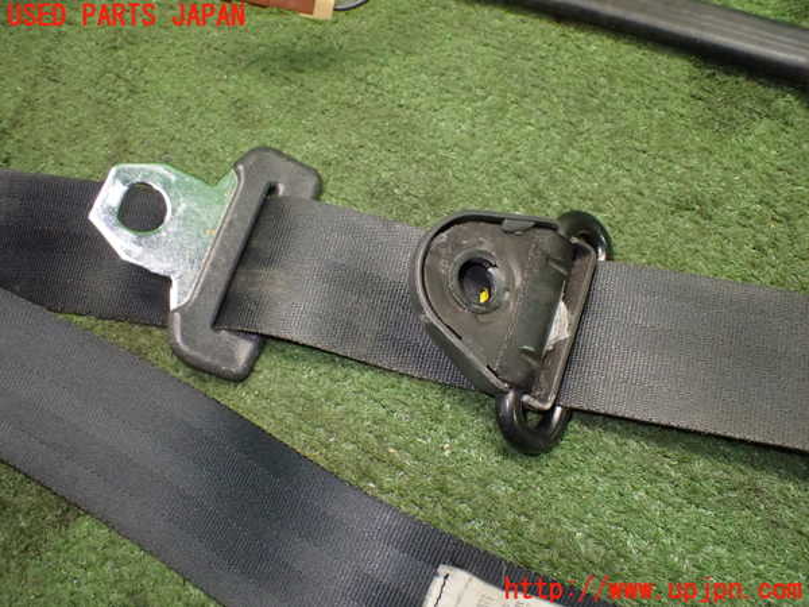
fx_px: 701
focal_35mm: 30
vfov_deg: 46.8
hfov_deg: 60.0
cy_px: 304
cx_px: 404
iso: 800
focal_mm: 5.4
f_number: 2.3
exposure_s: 1/100
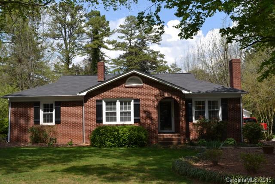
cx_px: 138
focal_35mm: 45
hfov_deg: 43.6
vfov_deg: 29.9
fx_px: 344
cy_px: 92
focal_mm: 30
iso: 100
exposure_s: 1/200
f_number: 7.1
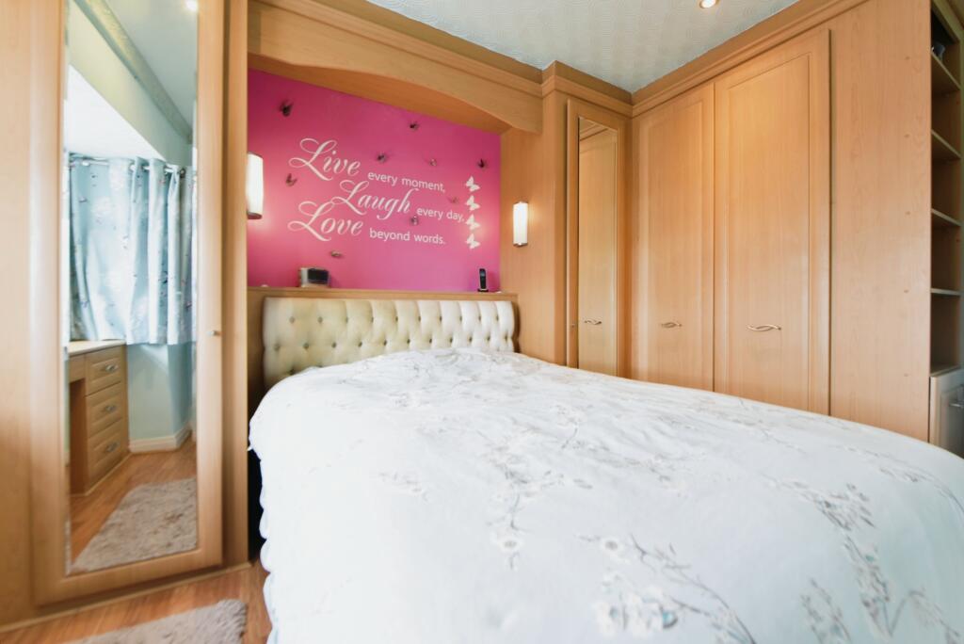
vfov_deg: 77.4
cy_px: 322
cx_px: 482
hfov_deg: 100.4
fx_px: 402
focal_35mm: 15
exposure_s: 1/15
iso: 800
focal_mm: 15
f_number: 9
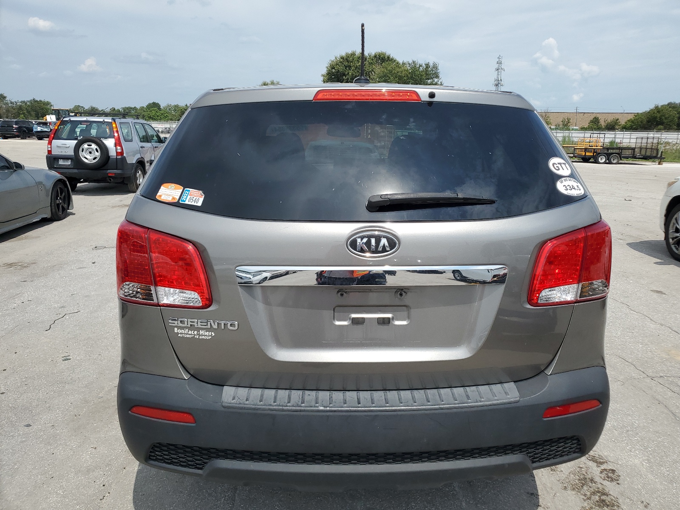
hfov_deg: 67.3
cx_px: 340
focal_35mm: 26
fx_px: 511
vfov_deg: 53.1
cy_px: 255
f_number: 1.5
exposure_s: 1/5000
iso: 50
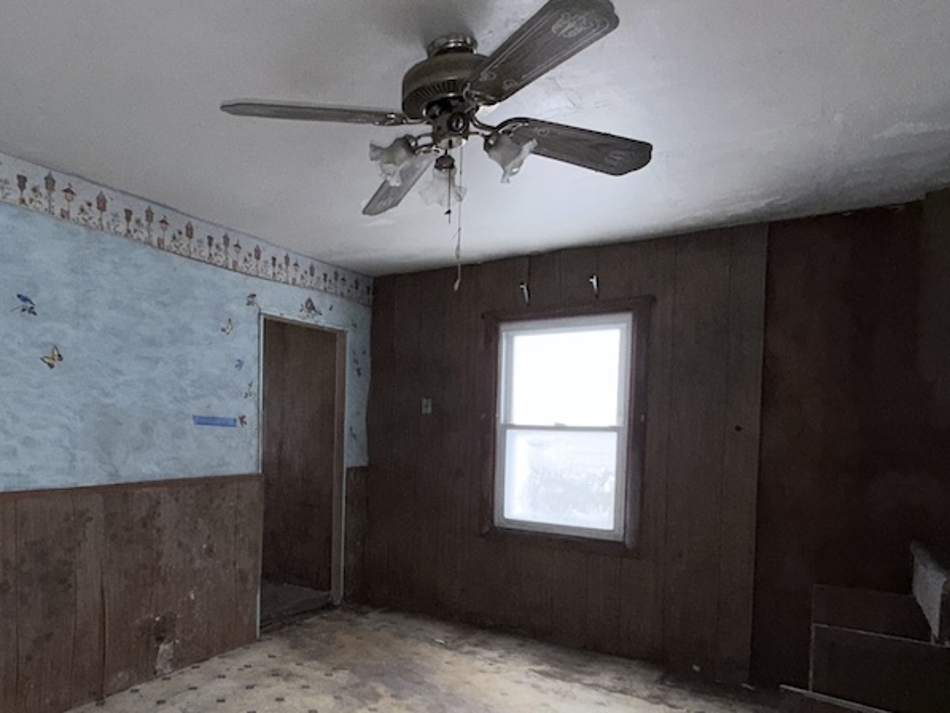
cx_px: 306
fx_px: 659
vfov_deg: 56.2
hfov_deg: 69.3
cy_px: 446
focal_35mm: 24
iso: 80
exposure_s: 1/60
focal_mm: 2.22
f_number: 2.2
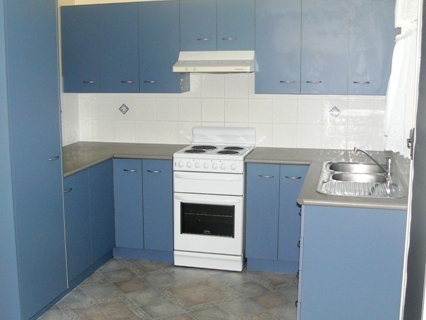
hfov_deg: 41.8
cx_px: 168
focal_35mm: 45
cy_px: 149
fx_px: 554
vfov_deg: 32.2
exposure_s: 1/80
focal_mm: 6
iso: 160
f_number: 2.8
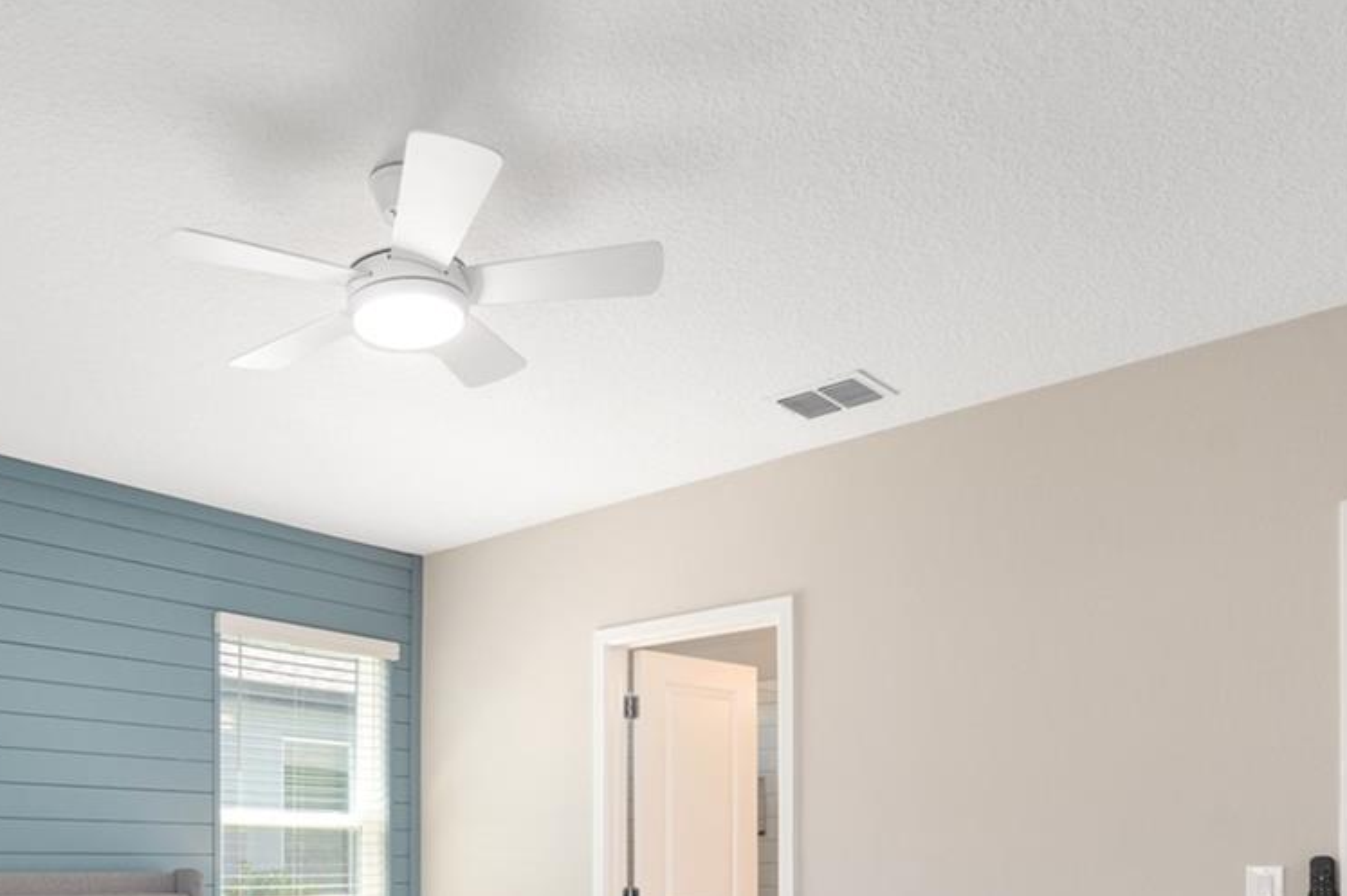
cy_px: 928
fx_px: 1122
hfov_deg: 60.3
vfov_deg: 38.0
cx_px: 435
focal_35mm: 30
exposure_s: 1/13
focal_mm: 14
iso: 400
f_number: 7.1
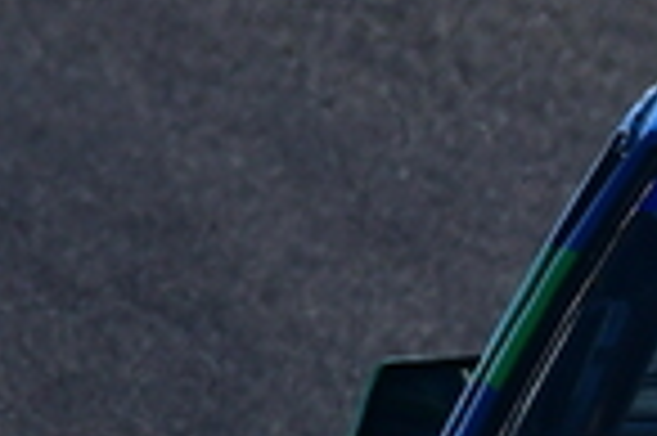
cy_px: 227
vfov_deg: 0.3
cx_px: 1102
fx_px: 75141
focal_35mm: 4122
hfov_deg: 0.5
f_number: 11
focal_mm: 500
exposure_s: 1/640
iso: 500
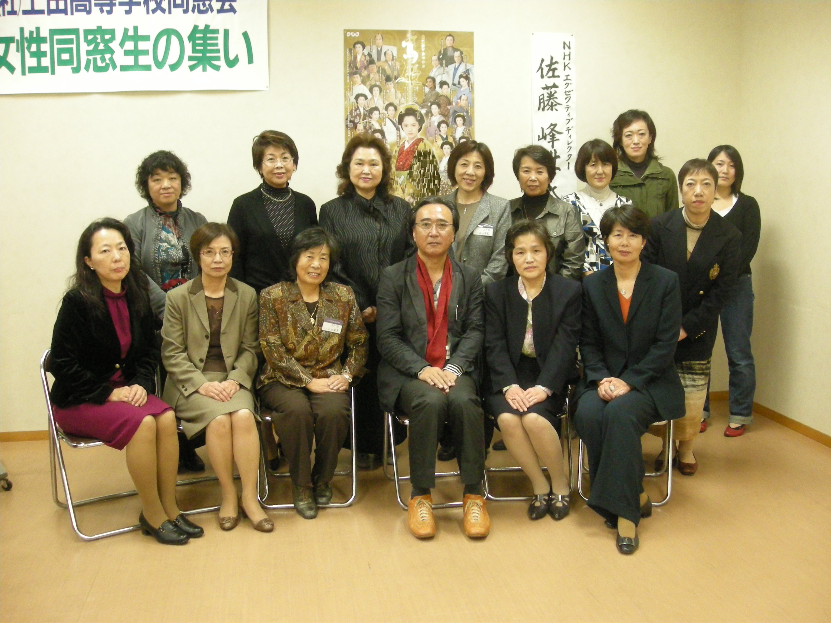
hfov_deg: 52.6
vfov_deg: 40.7
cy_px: 312
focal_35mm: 35
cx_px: 416
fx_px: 840
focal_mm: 5.7
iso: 400
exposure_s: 1/36.4
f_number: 2.8
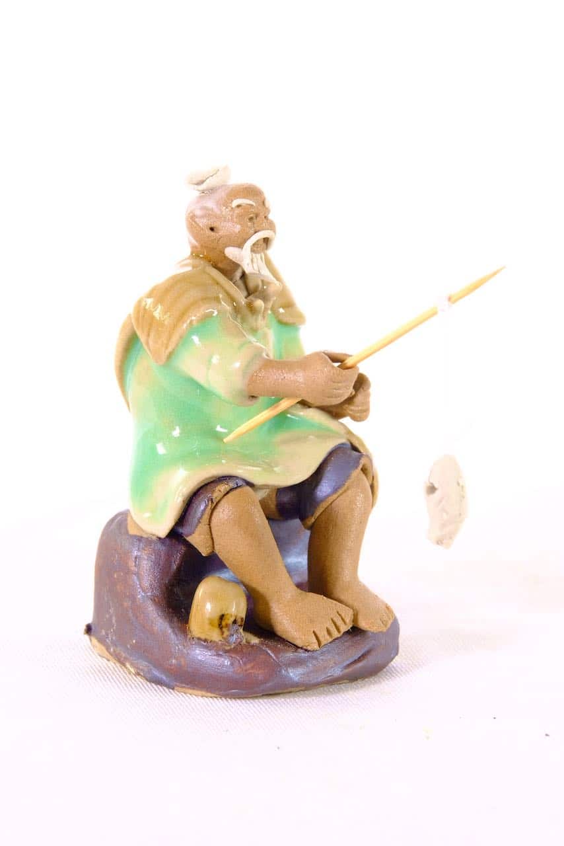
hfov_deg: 5.0
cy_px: 423
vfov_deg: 7.5
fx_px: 6412
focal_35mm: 273
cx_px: 282
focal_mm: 181.9
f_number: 11
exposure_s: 1/20
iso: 800
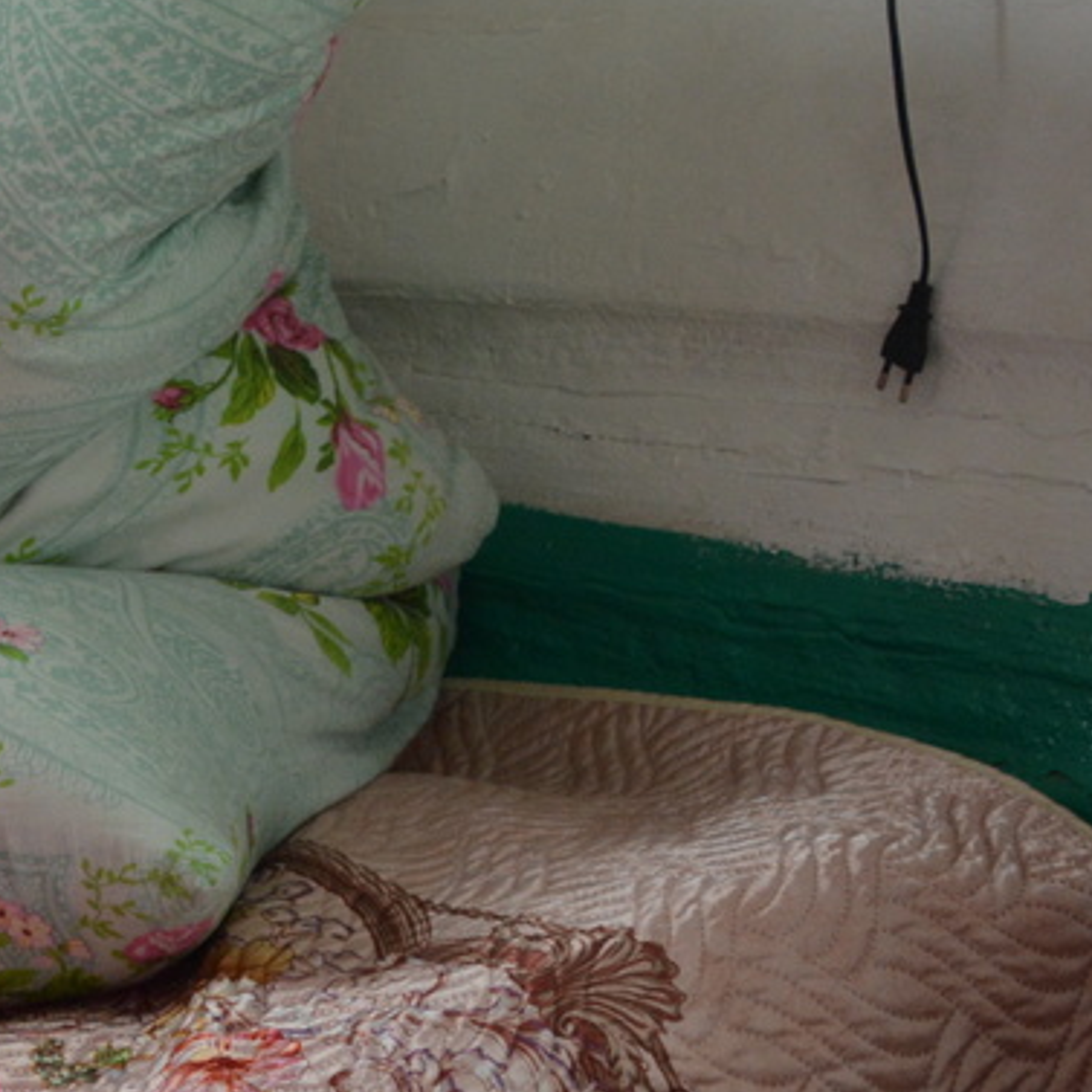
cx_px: -967
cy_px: 392
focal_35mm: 119
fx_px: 4247
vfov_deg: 14.6
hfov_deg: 13.0
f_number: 4
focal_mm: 22
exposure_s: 1/60
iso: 450
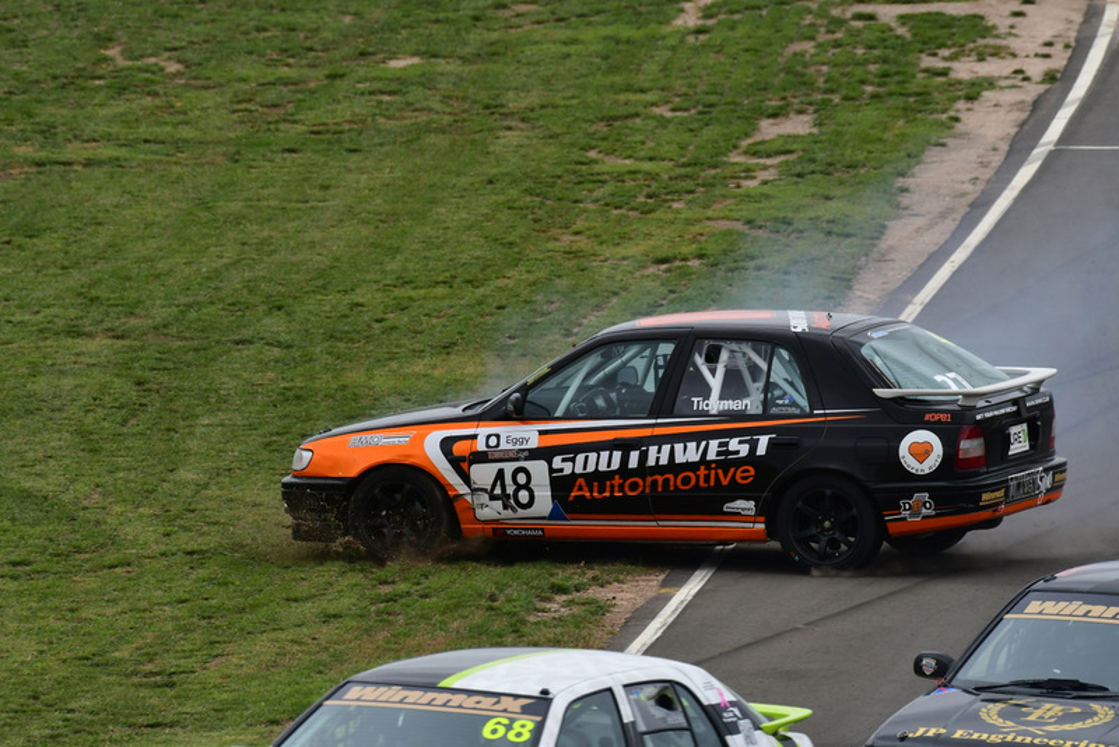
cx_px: 560
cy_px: 374
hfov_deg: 2.7
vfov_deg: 1.8
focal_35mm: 750
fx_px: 23320
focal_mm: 500
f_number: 11
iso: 500
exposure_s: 1/640
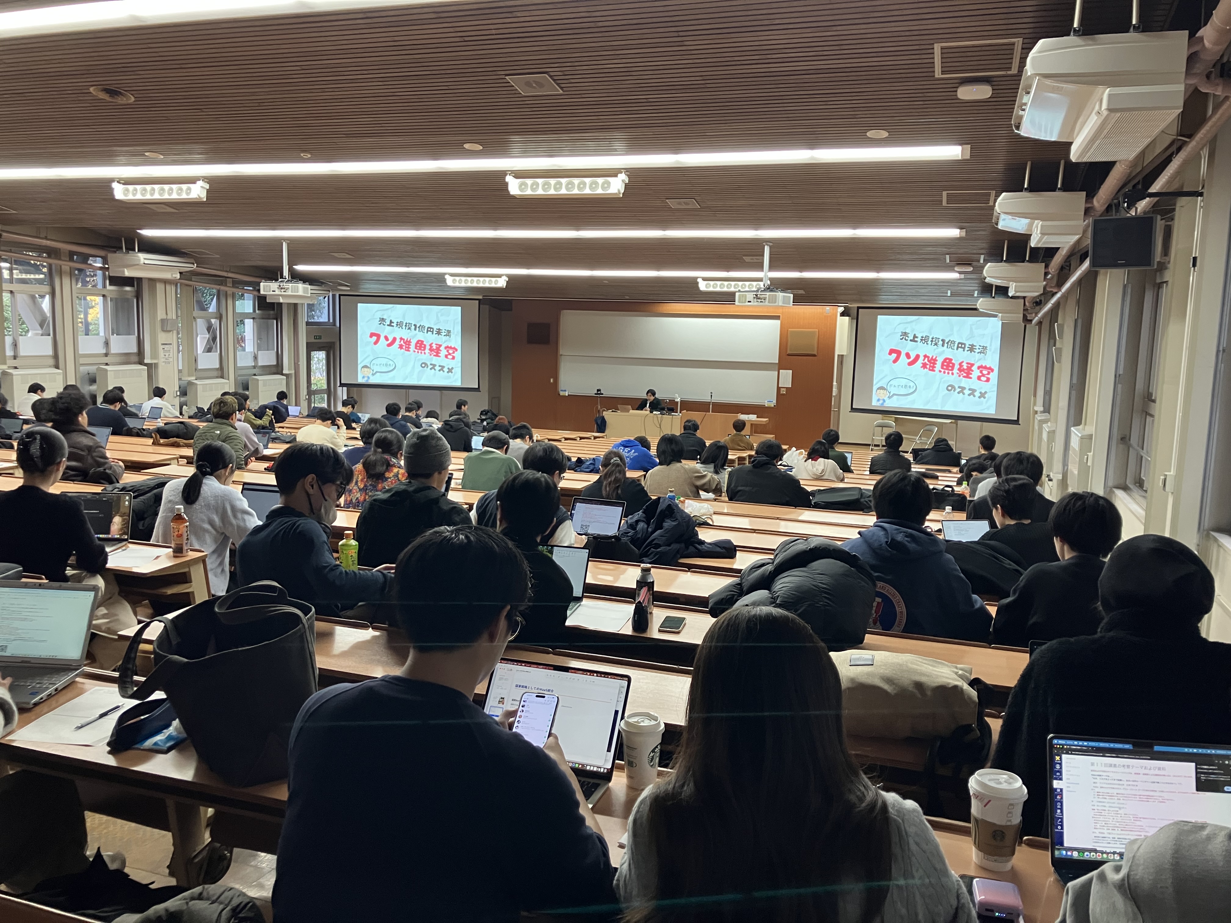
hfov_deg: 63.4
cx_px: 616
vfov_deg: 49.7
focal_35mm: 28
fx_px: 996
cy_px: 462
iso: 125
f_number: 1.8
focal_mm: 3.99
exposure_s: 1/60
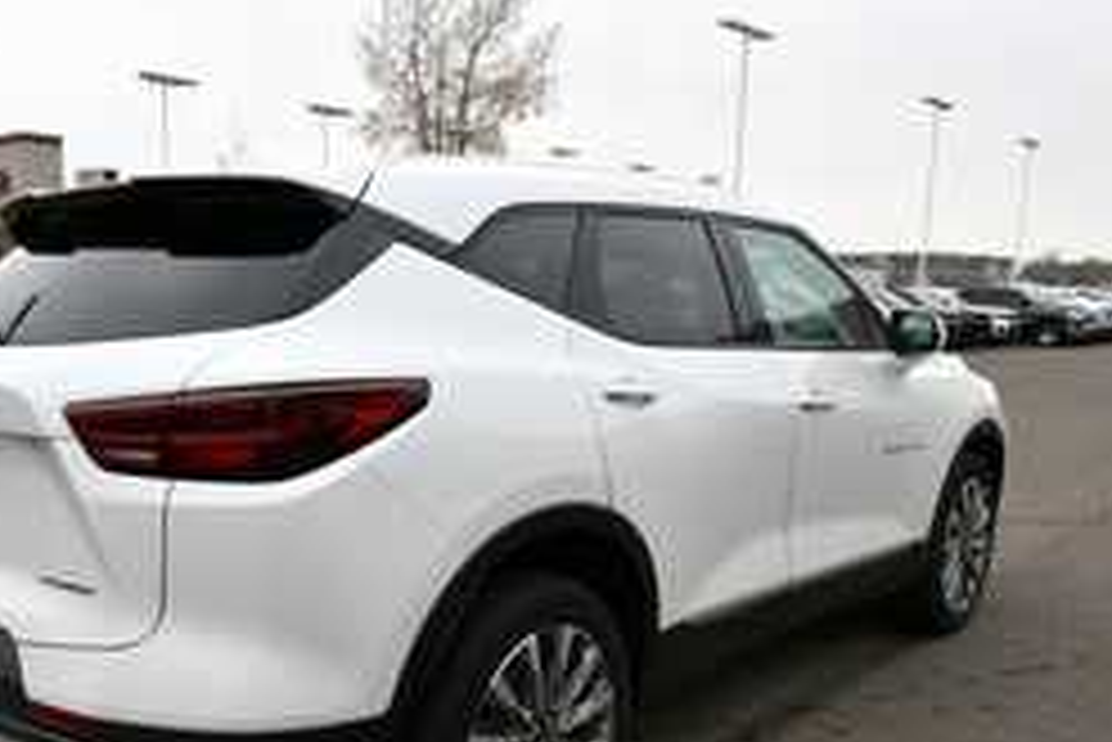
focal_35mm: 34
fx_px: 1051
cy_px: 515
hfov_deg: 54.9
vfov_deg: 38.3
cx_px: 392
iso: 200
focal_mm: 14
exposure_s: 1/250
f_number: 6.3
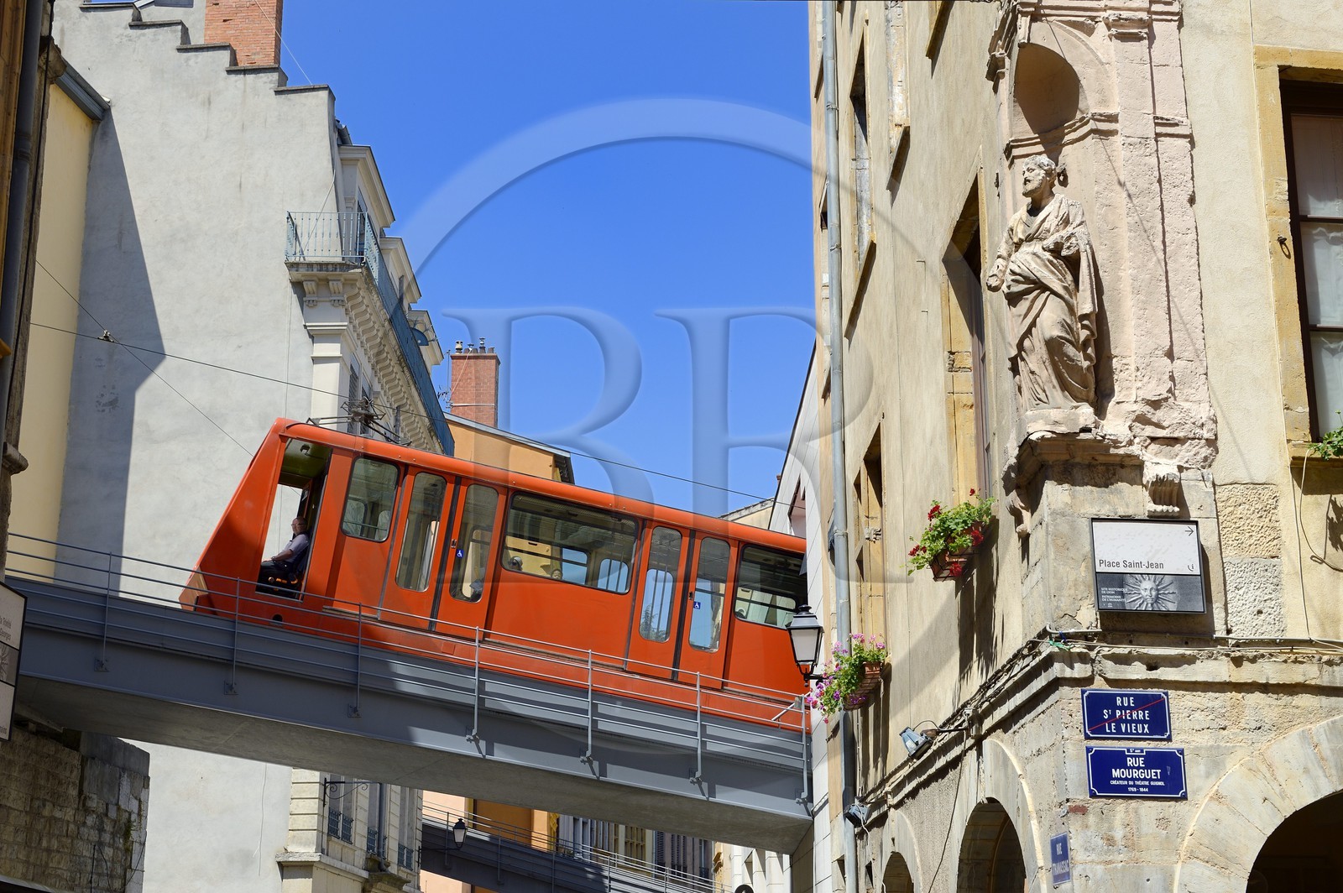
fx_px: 1938
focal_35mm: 52
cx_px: 672
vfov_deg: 25.9
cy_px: 446
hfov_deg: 38.2
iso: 200
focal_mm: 52
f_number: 9
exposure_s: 1/320
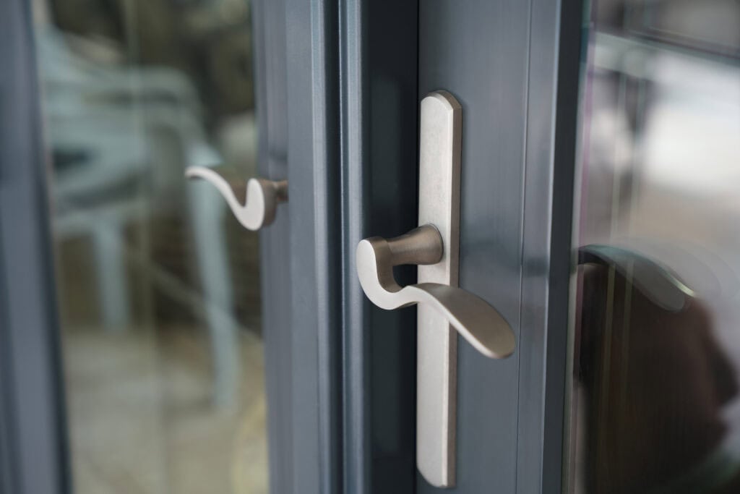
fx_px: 1439
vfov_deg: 19.5
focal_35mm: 70
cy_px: 247
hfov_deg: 28.8
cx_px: 370
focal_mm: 70
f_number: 4
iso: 320
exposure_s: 1/125
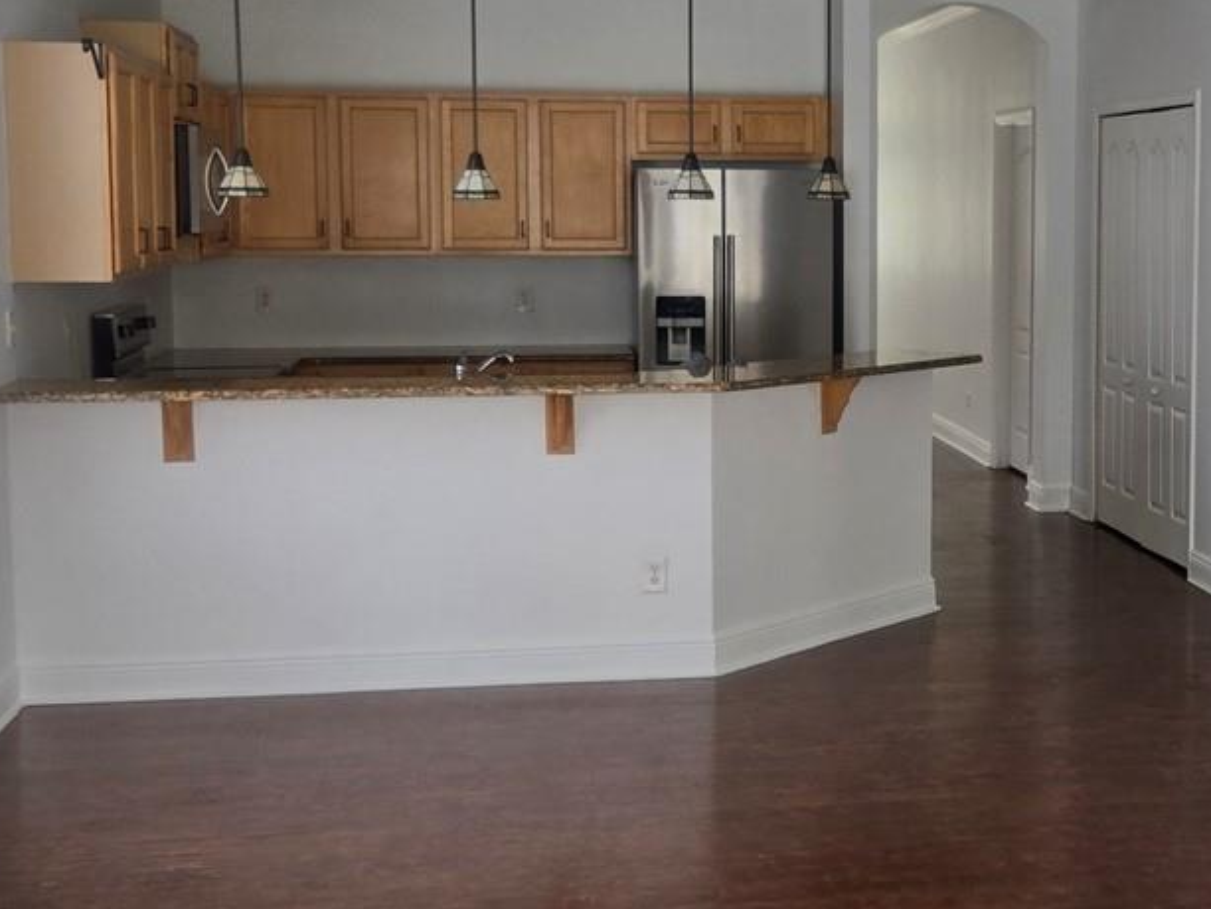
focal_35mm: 60
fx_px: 2099
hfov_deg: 31.8
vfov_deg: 24.4
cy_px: 423
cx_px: 853
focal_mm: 5.4
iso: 50
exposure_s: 1/120
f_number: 1.8
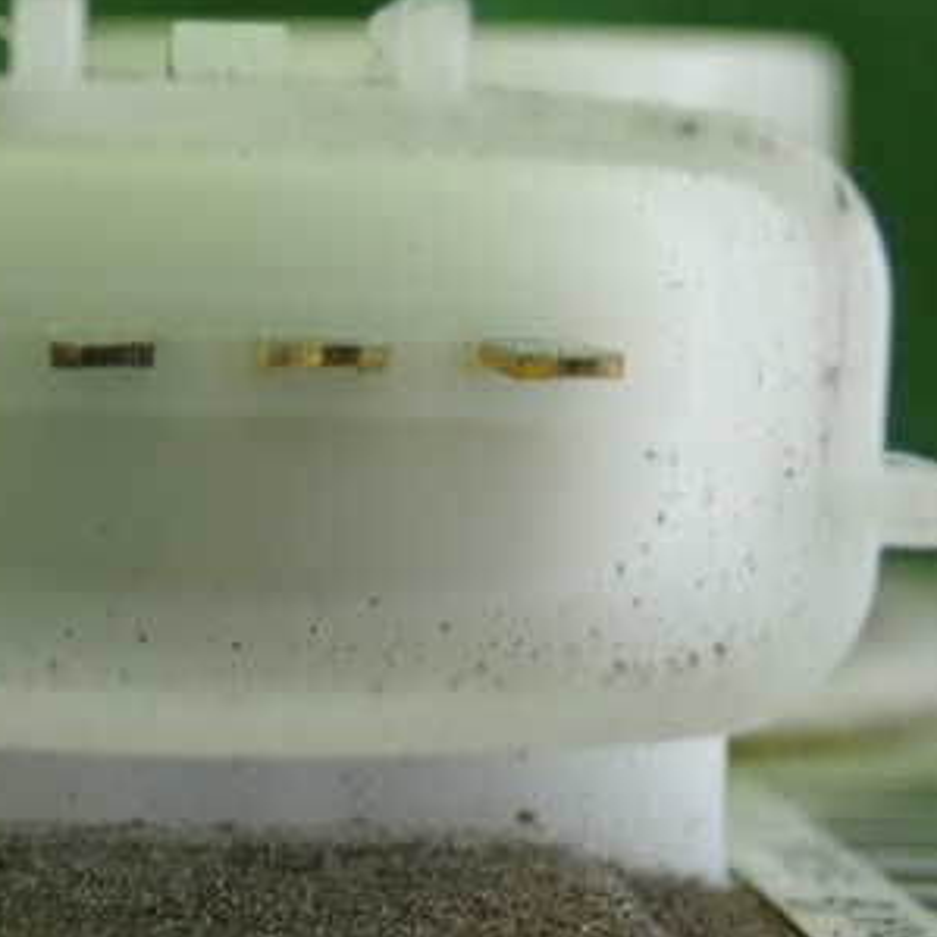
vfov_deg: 14.6
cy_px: 420
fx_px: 3644
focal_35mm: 119
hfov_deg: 14.6
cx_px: 244
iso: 400
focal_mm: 11.88
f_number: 3.8
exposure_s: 1/125
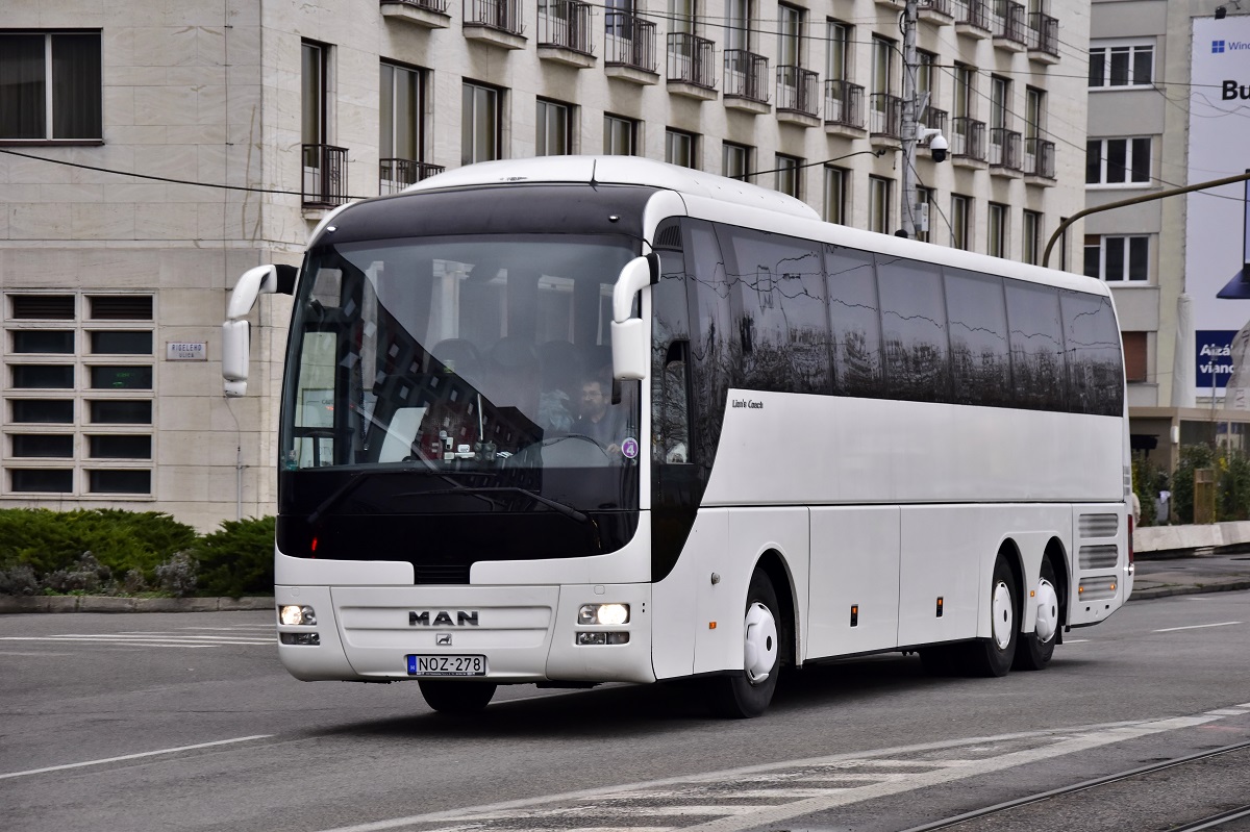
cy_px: 416
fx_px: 3644
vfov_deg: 13.0
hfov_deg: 19.5
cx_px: 625
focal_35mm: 105
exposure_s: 1/200
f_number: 5.3
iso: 800
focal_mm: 70
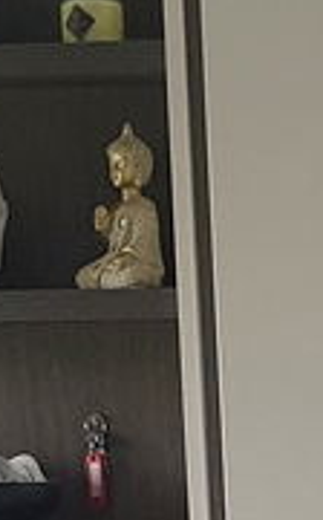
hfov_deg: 5.3
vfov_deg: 8.1
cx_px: 603
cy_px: 1144
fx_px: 3462
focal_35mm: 245
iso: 160
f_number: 2.4
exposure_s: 1/60
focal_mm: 4.3
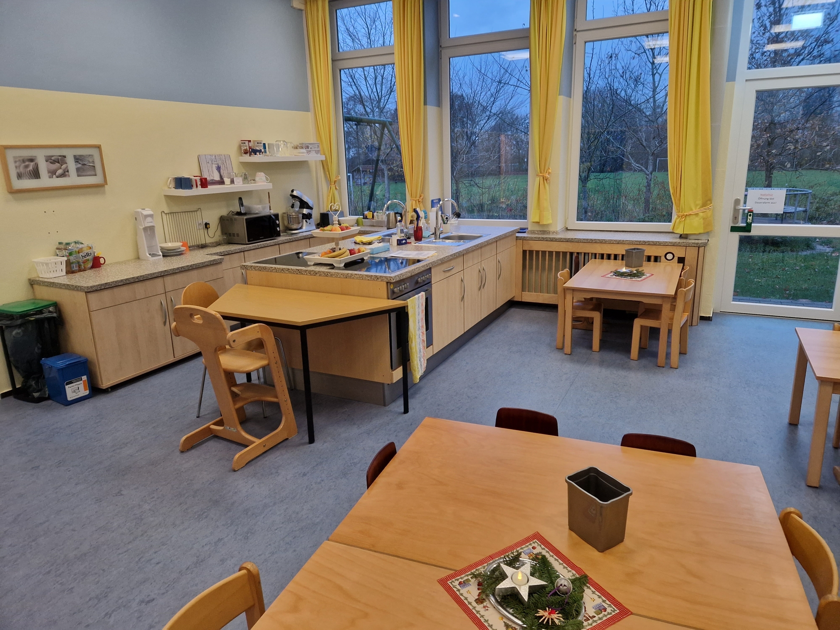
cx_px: 420
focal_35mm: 23
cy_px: 315
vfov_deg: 58.9
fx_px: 558
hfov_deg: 73.9
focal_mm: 5.4
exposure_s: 1/33
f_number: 1.8
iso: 640
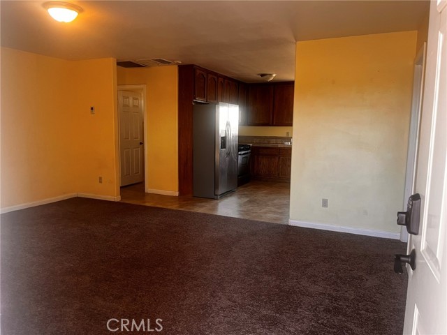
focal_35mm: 26
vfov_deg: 53.1
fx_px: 336
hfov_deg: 67.3
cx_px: 224
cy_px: 168
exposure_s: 1/60
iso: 100
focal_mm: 5.1
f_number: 1.6
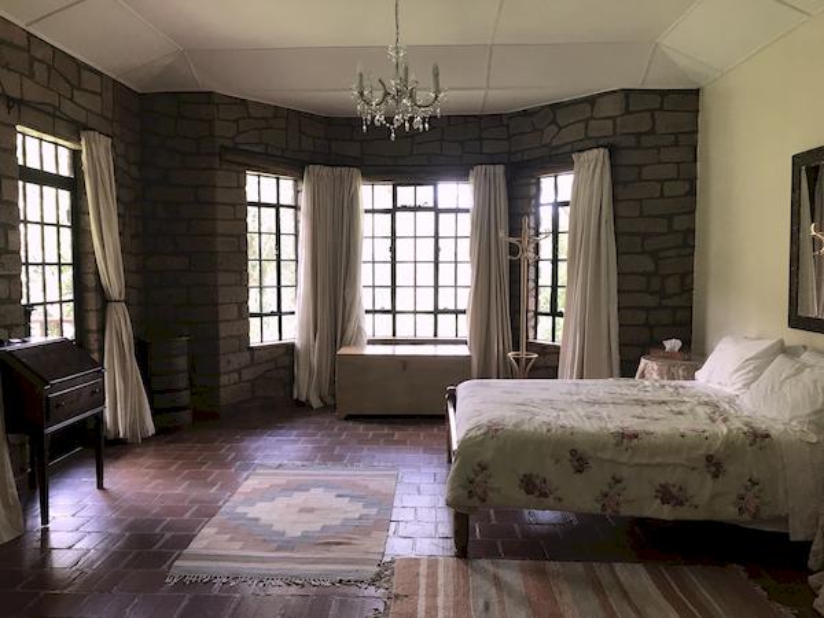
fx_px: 667
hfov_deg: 63.4
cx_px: 412
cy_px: 309
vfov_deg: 49.7
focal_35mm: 28
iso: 32
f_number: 1.8
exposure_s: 1/33
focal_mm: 3.99
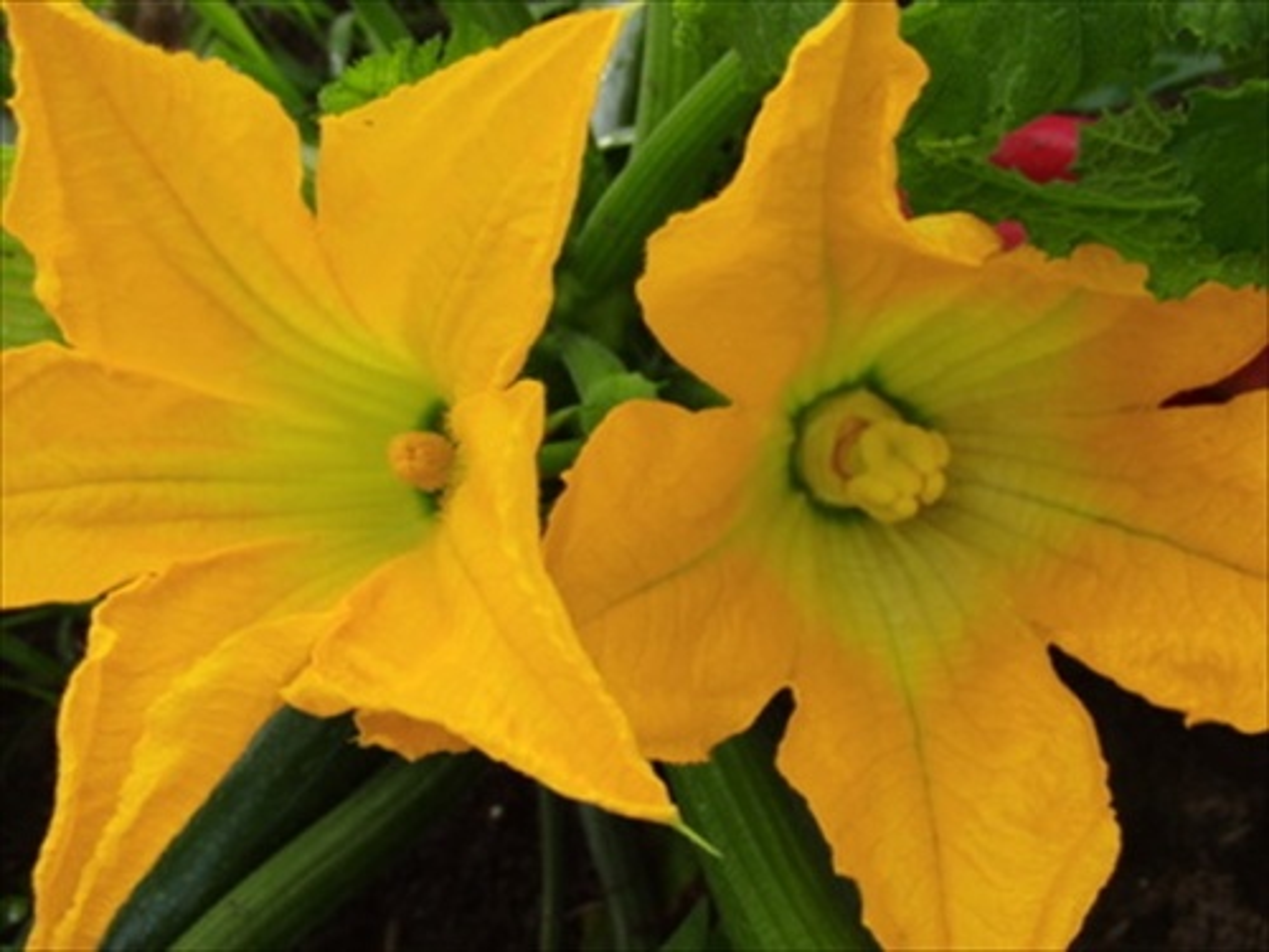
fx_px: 1356
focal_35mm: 37
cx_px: 634
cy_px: 476
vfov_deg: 38.7
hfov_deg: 50.1
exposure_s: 1/250
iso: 100
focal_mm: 6.42
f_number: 3.6
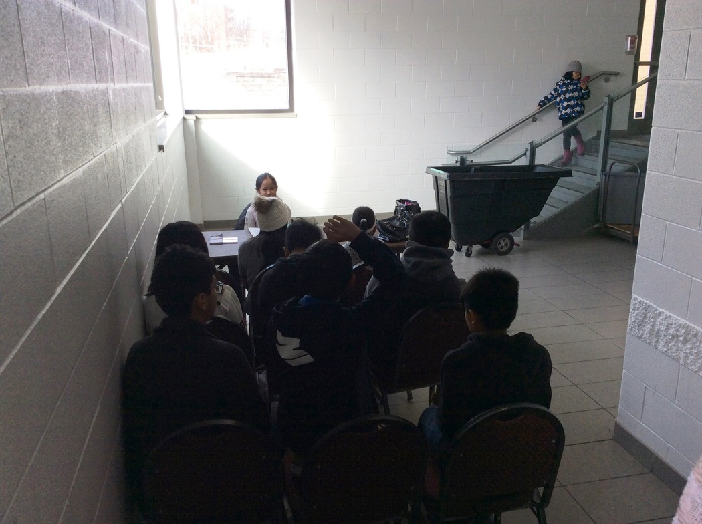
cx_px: 351
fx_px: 648
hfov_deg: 56.9
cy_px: 262
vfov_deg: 44.0
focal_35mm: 32
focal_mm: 3.3
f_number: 2.4
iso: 40
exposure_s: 1/120
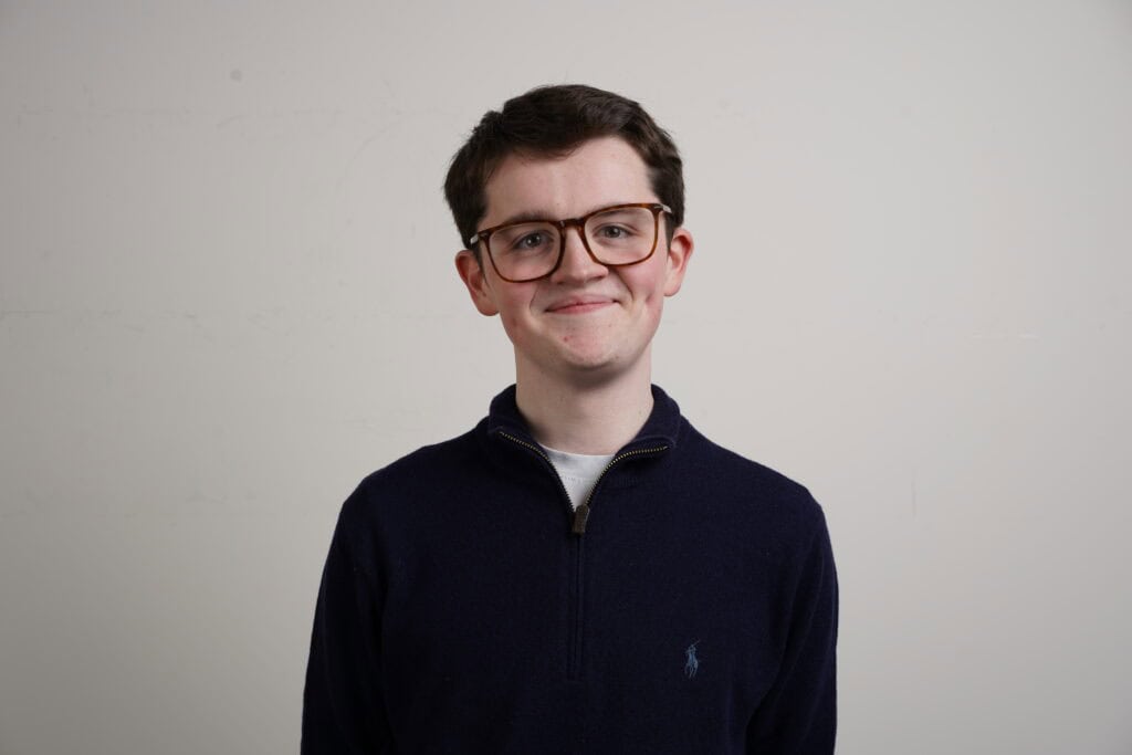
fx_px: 1730
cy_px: 378
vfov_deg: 24.6
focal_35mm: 55
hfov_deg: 36.2
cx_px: 566
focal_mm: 55
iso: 100
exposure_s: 1/4
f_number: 8
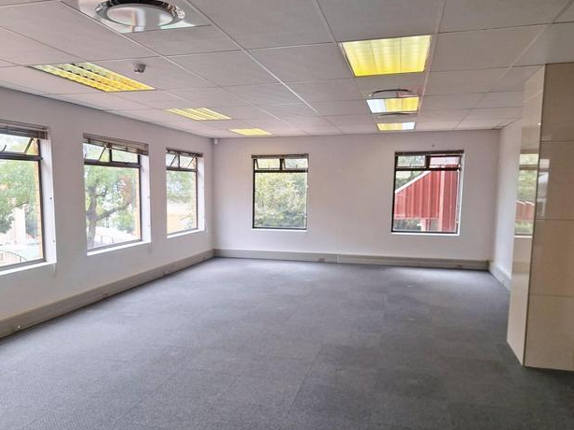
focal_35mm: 30
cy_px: 253
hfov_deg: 59.6
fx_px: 498
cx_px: 237
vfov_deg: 46.6
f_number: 1.8
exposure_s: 1/203
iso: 40
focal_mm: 5.54
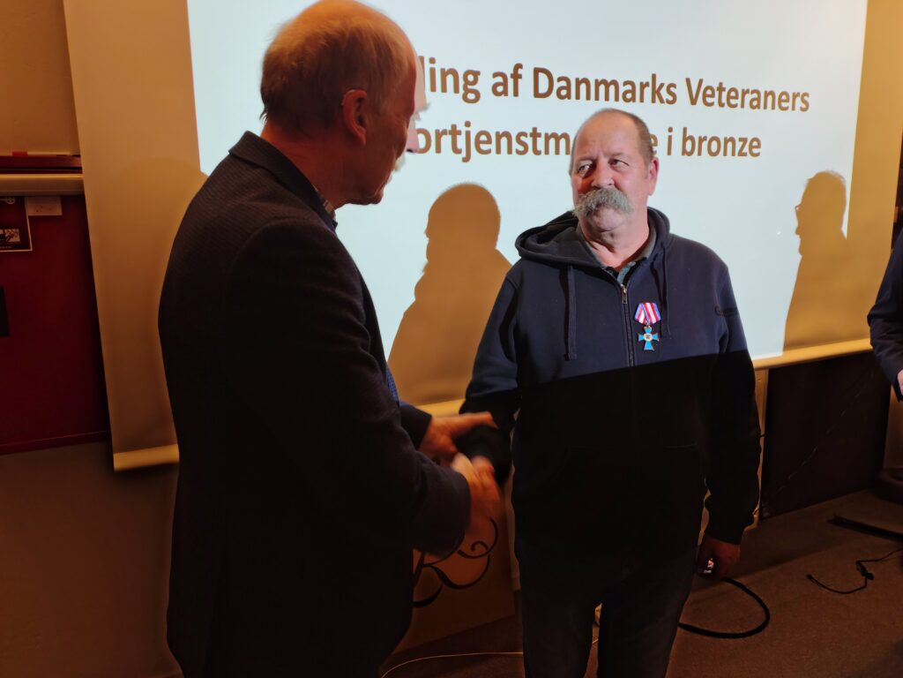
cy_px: 339
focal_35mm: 25
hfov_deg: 69.4
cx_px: 452
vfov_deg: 54.9
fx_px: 652
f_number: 1.7
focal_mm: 4.71
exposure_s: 1/50.1
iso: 181
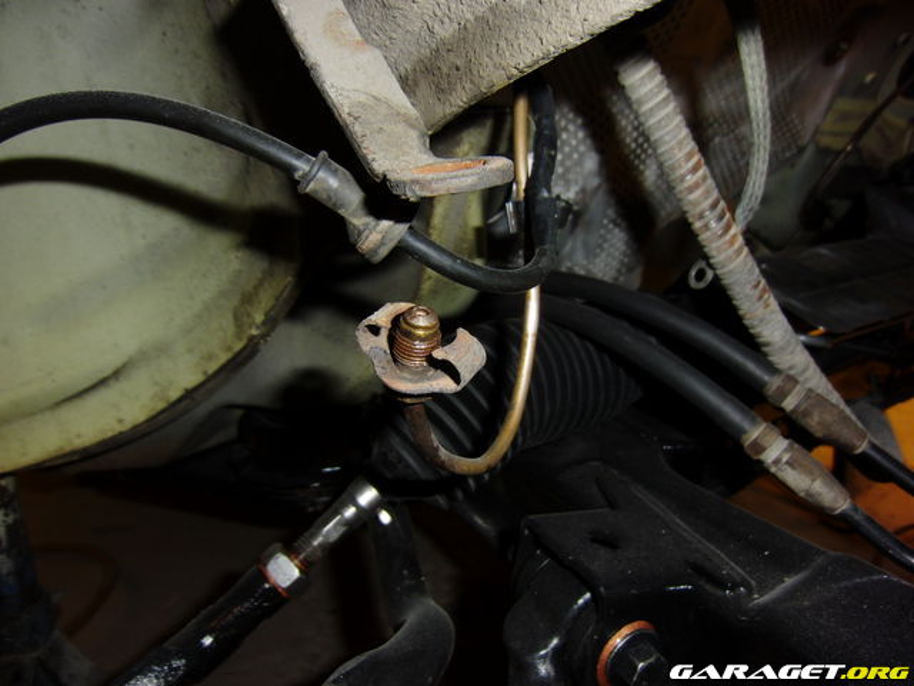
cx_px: 457
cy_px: 343
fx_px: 634
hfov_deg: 71.6
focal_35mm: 24
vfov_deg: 56.8
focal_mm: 4.3
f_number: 3.2
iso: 100
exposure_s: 1/15
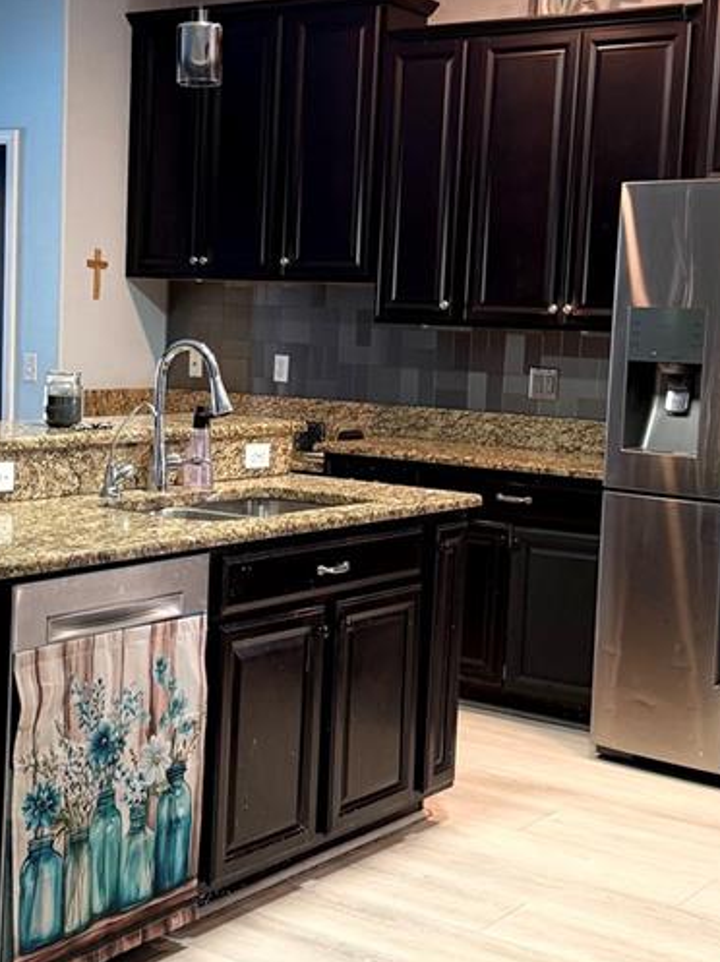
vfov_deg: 33.2
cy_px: 439
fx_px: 1611
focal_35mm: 58
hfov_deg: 25.1
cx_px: 257
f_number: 1.78
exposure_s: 1/60
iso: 200
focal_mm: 6.76
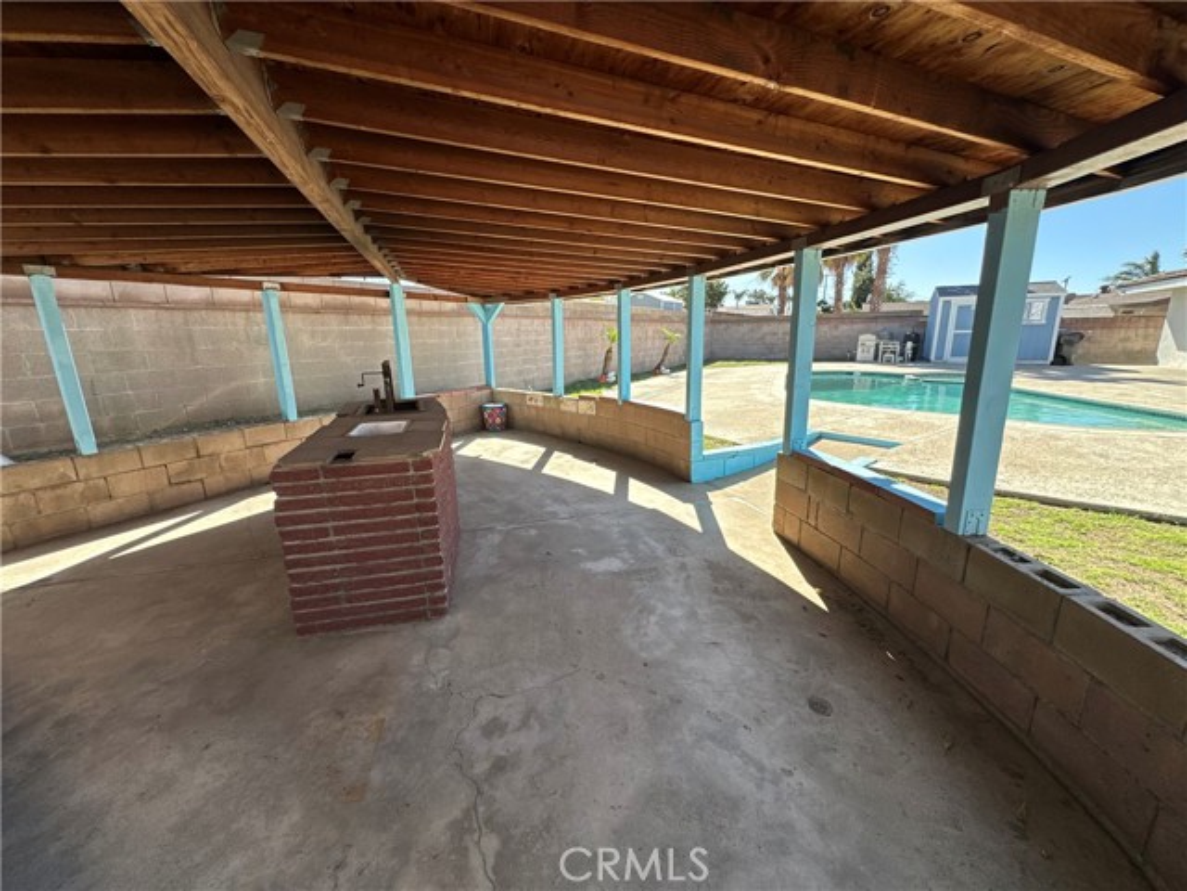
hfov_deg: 102.1
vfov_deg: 85.7
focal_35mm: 14
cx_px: 594
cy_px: 446
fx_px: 480
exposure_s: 1/535
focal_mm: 2.22
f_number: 2.2
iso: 40
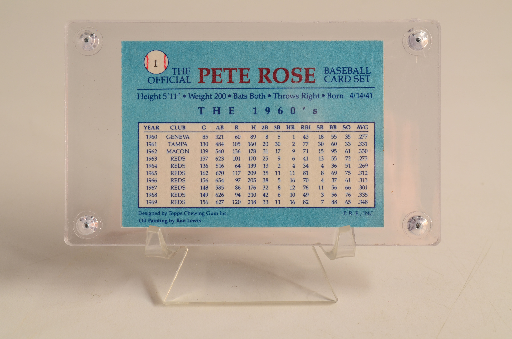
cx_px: 256
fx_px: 979
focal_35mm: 69
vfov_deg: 19.6
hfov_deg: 29.3
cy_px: 170
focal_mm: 46
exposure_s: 1/160
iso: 200
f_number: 11
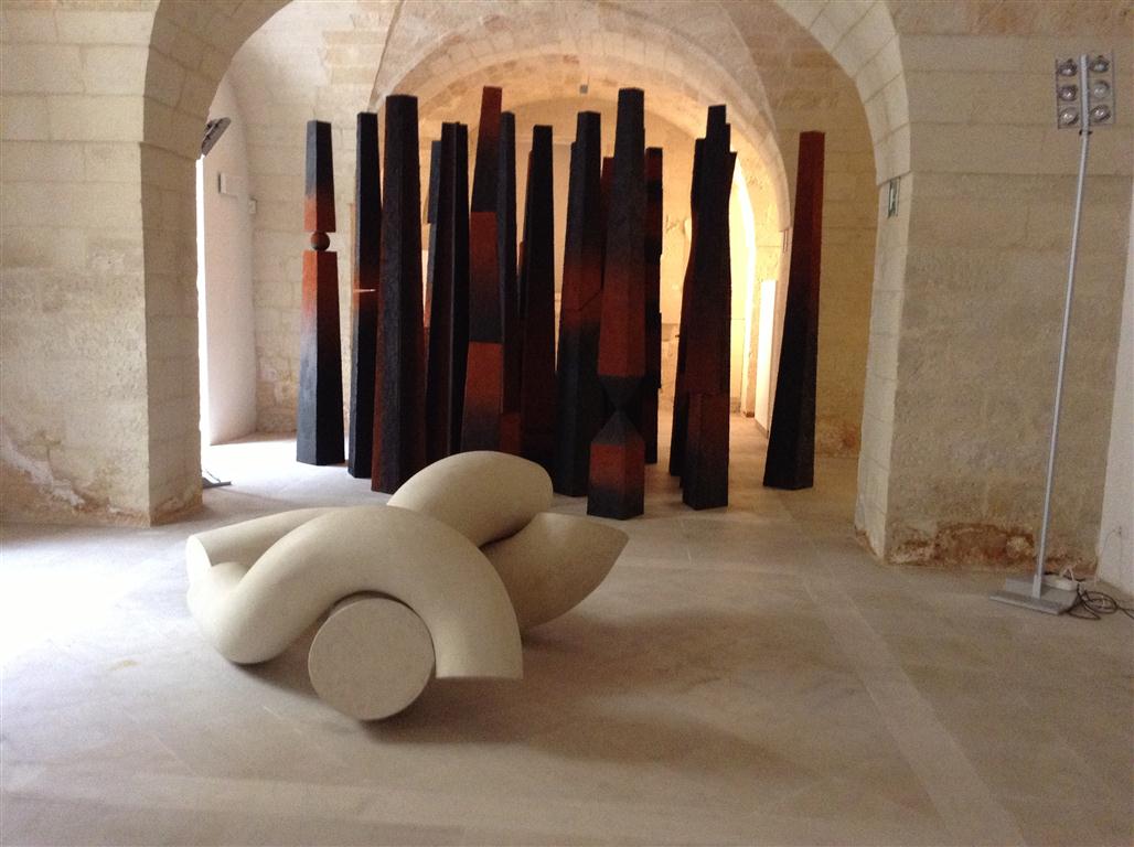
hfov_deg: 55.4
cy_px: 424
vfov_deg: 42.8
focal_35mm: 33
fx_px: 1080
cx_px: 567
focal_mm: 3.3
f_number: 2.4
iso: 250
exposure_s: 1/25
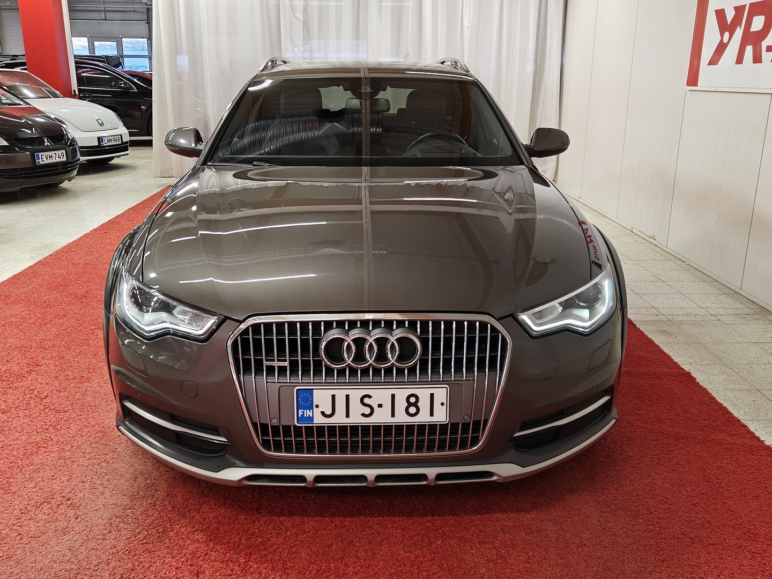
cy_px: 290
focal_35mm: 32
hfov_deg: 56.8
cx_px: 386
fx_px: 714
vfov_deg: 44.2
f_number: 1.8
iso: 64
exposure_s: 1/60
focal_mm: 5.59
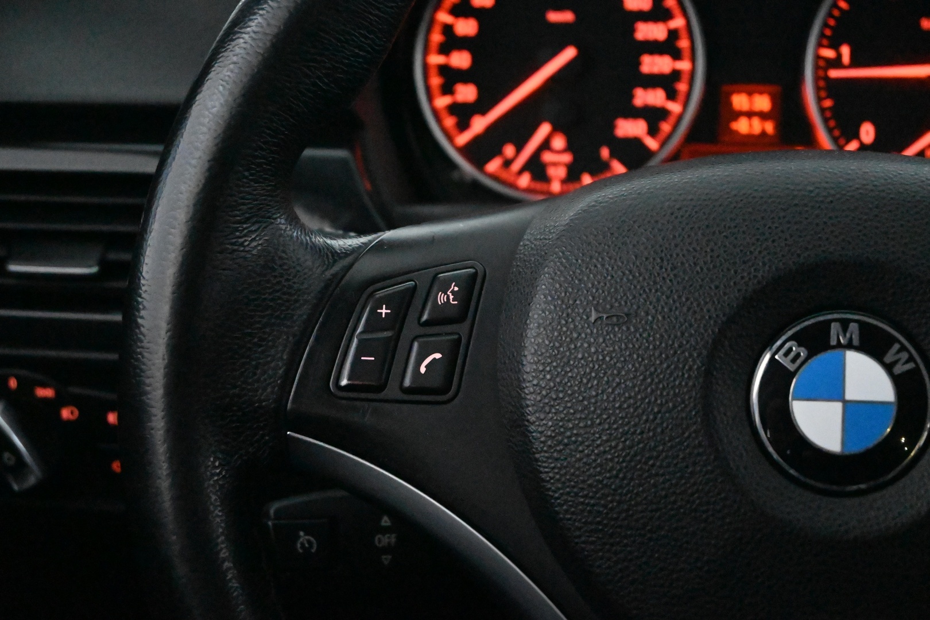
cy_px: 310
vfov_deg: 18.2
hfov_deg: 27.0
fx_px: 1937
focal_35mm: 75
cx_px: 465
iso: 25600
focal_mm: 50
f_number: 6.3
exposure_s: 1/80
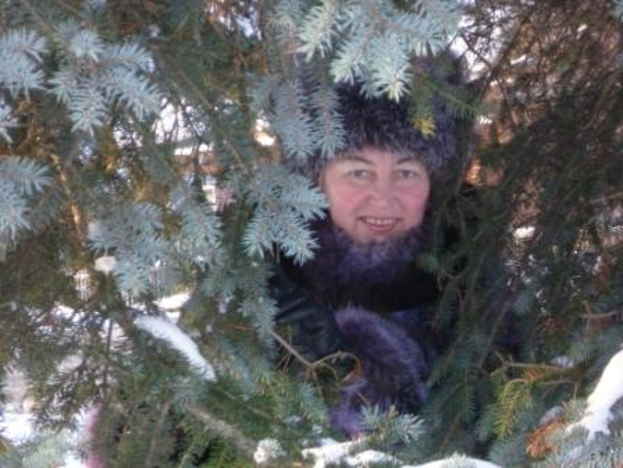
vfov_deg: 11.2
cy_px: 234
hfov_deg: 14.9
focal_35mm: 132
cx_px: 312
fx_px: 2376
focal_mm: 23.5
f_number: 6.7
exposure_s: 1/125
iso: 640
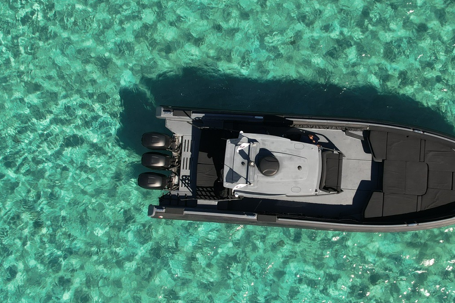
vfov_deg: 27.0
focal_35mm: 50
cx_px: 298
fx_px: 632
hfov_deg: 39.2
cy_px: 153
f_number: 2.8
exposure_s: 1/40
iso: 100
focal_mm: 8.38
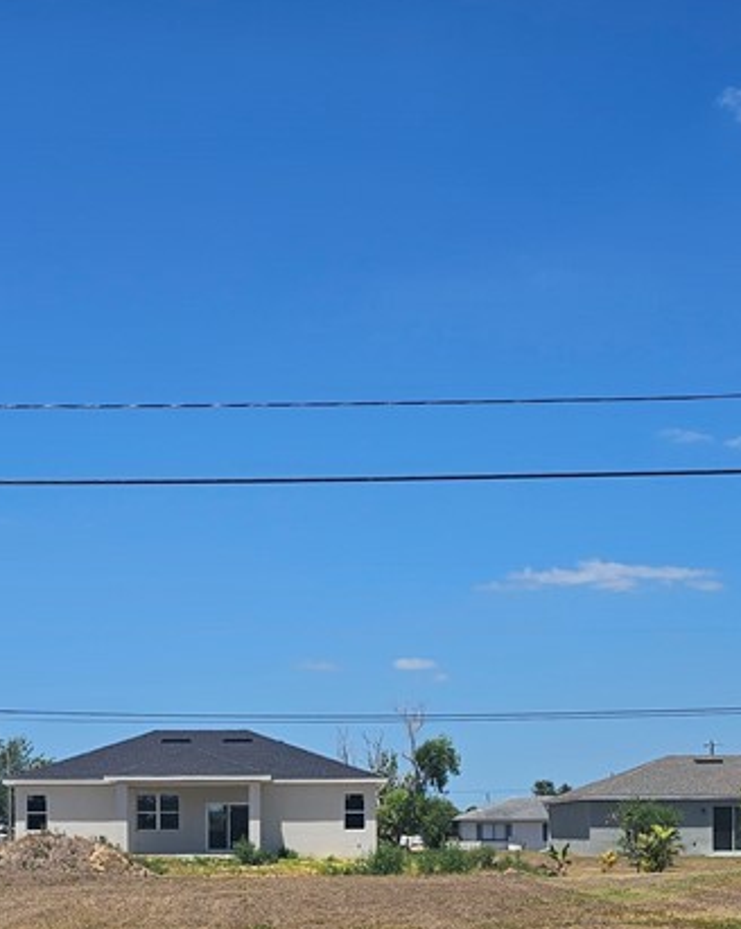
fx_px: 1537
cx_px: 253
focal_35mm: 56
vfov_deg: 32.1
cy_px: 816
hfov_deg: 27.0
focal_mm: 6.3
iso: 12
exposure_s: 1/1663
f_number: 1.7
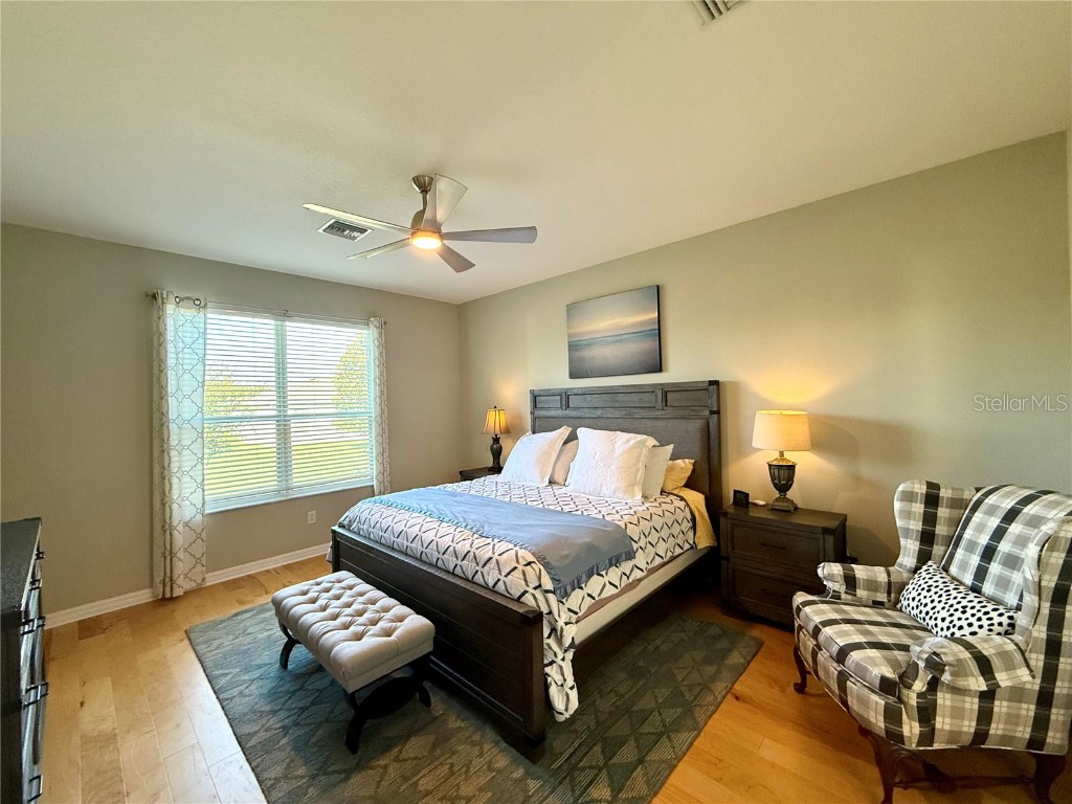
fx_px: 434
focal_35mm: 14
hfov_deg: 102.1
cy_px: 402
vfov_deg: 85.7
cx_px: 536
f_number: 2.2
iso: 320
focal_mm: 2.22
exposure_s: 1/120
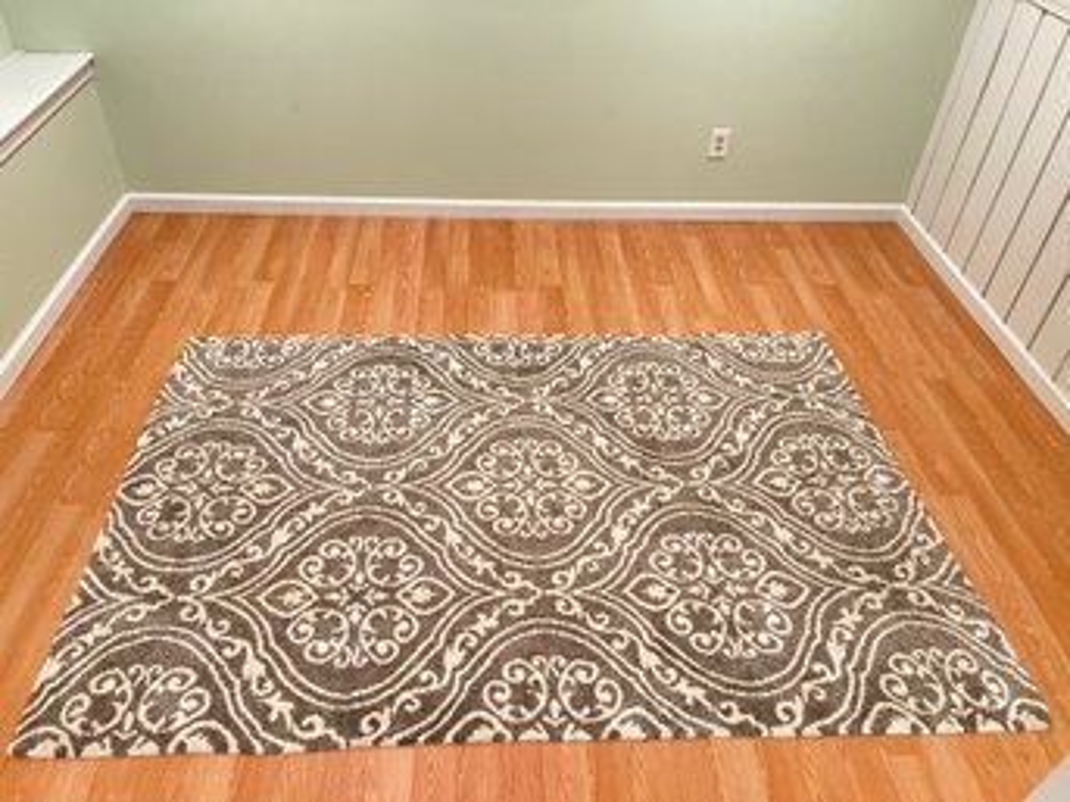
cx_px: 535
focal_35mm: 26
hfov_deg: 67.3
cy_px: 401
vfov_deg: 53.0
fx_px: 803
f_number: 1.5
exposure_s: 1/40
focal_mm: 5.7
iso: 640
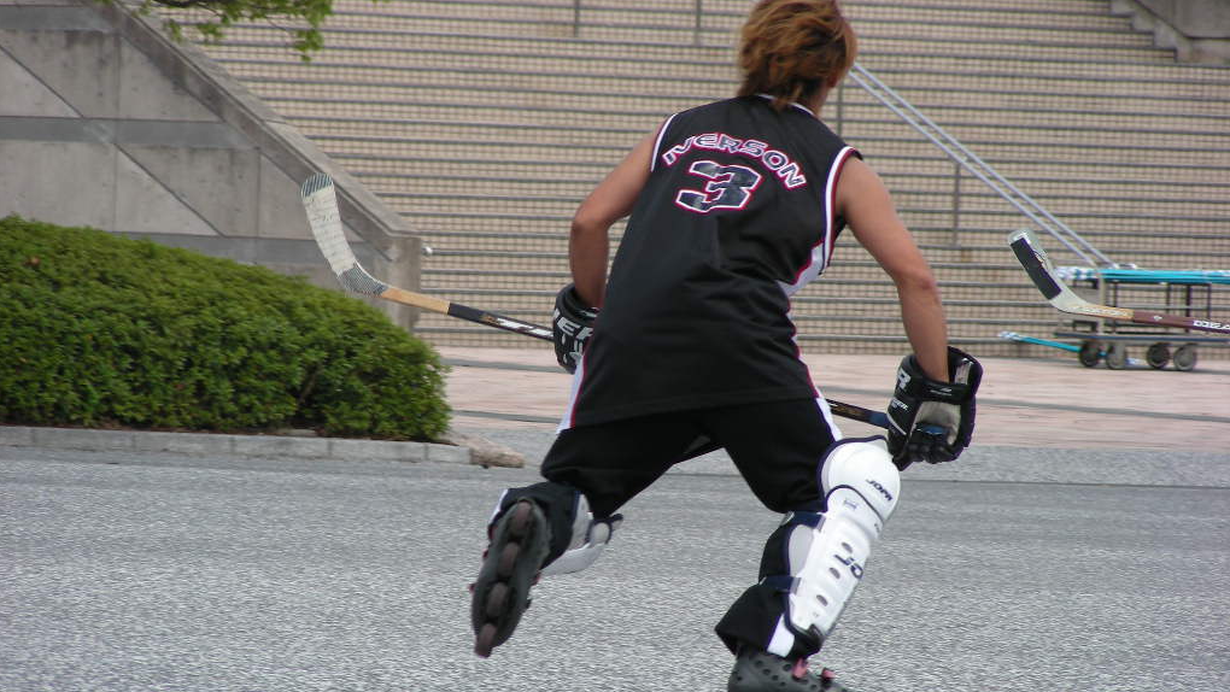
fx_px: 11025
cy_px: 423
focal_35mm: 338
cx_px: 614
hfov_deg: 6.4
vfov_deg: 3.6
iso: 50
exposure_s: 1/347
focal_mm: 51.6
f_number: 4
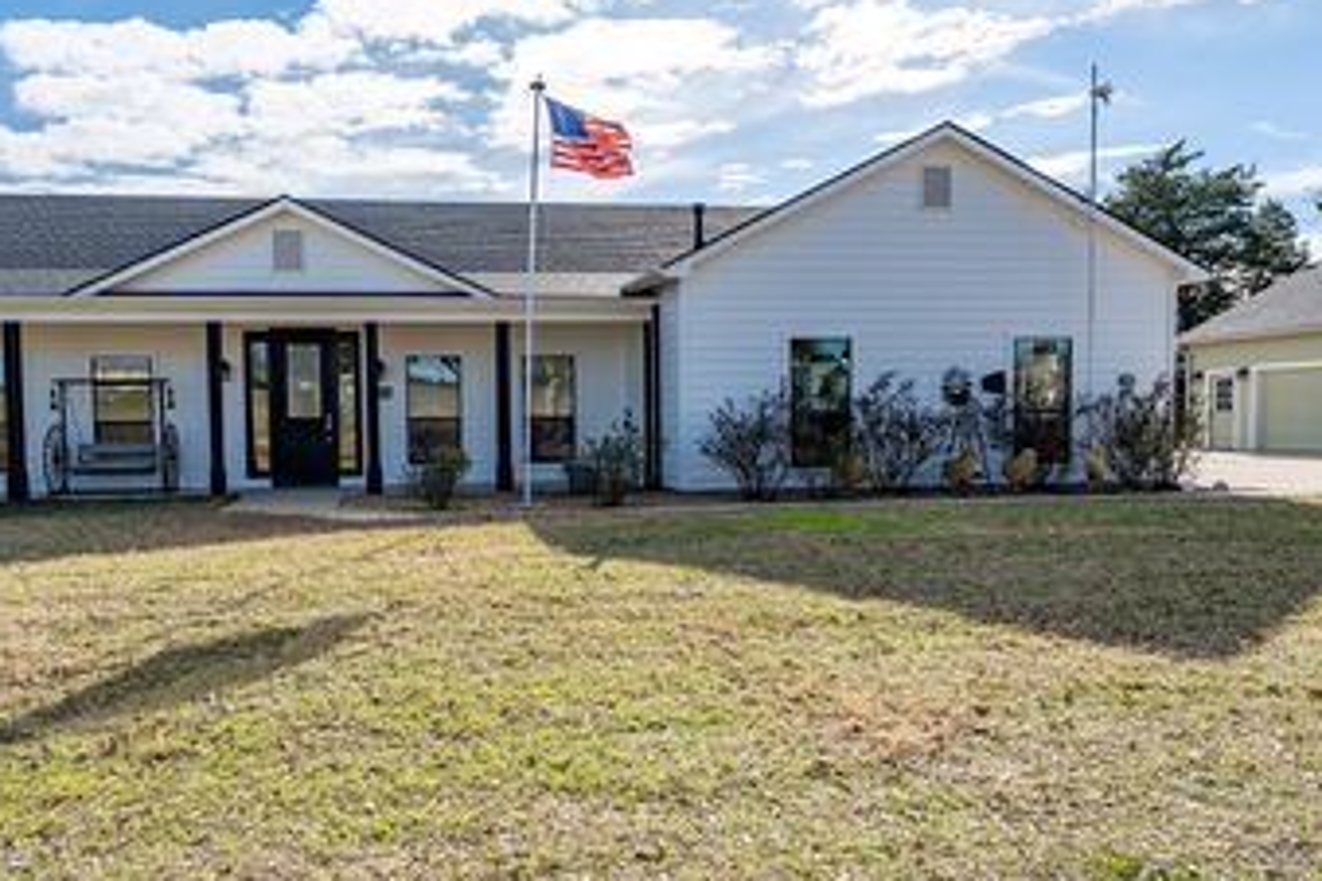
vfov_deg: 46.4
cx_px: 526
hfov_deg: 64.8
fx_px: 1028
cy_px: 470
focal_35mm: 28
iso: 800
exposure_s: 1/4000
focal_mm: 19
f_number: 8
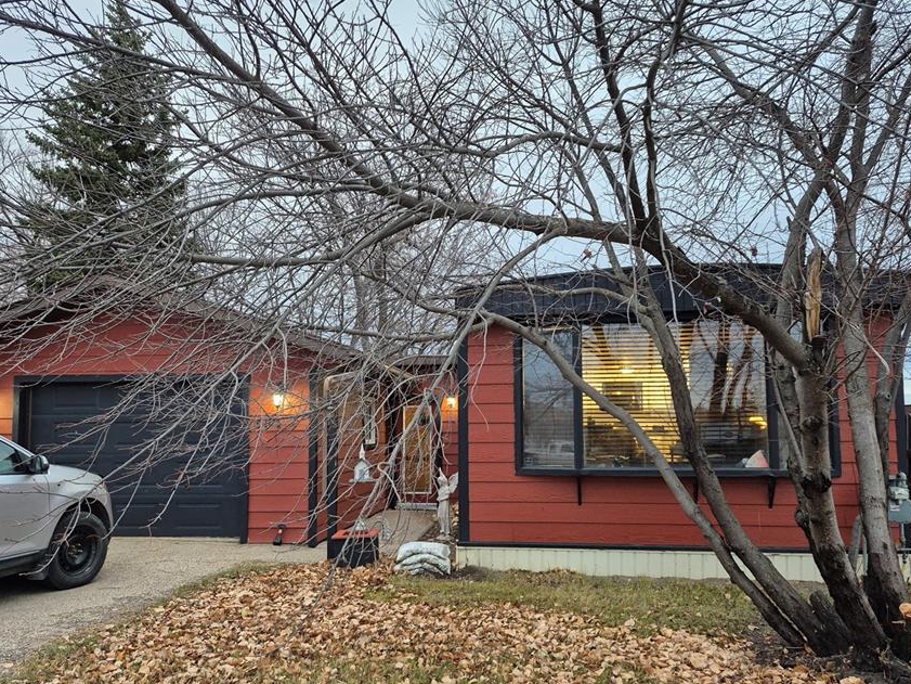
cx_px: 448
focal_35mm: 28
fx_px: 737
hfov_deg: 63.4
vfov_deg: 49.7
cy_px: 372
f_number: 1.8
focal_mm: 5.4
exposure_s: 1/120
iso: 640
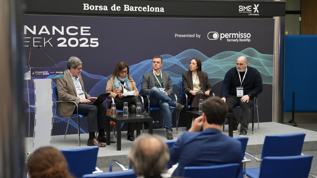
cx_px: 159
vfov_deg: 16.3
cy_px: 75
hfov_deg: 28.6
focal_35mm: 74
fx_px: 622
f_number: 2.8
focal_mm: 70
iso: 4000
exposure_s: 1/250
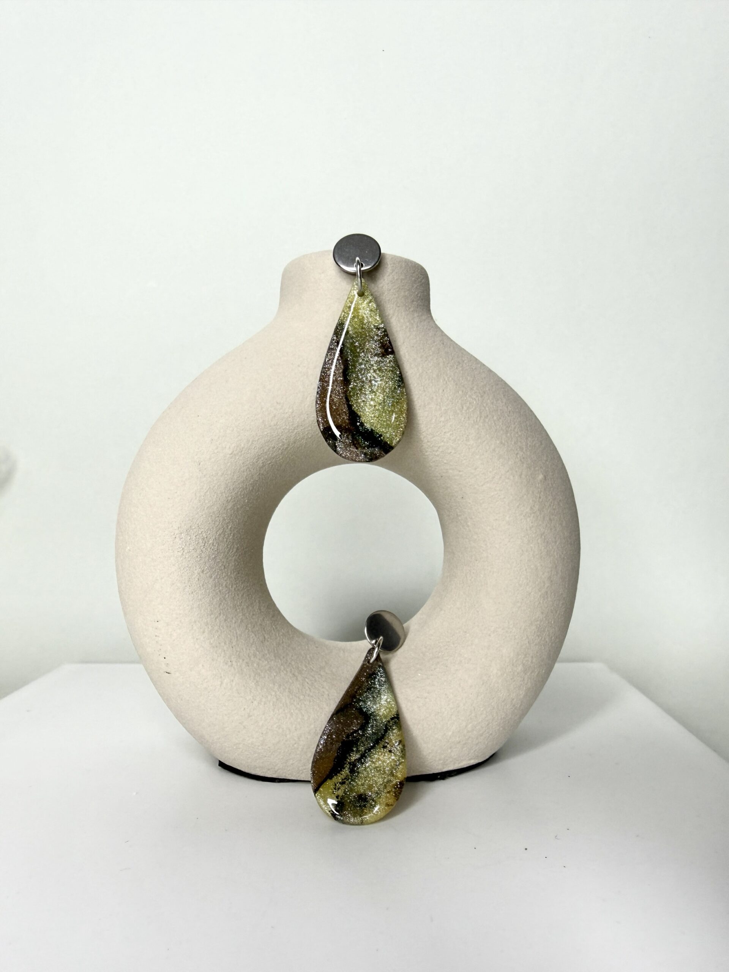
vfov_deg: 71.6
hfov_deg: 56.8
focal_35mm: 24
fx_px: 674
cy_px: 486
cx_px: 364
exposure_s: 1/100
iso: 80
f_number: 2.2
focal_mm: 2.22
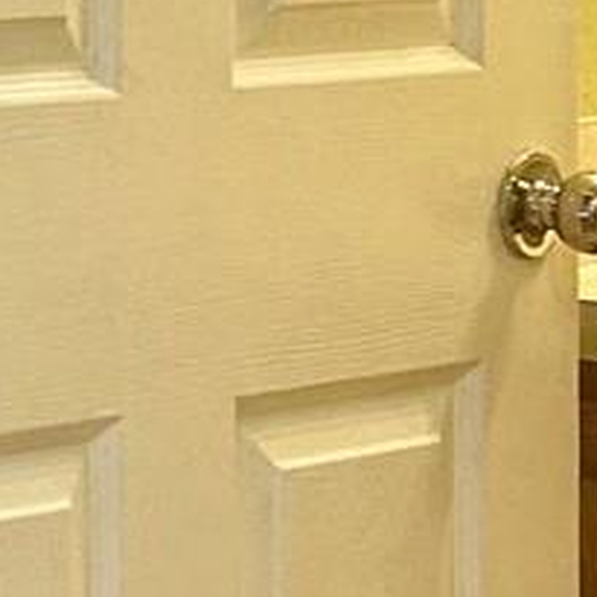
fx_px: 3493
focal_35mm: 179
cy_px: -116
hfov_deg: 8.6
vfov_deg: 9.6
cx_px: -990
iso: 80
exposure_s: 1/60
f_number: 1.5
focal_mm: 5.7
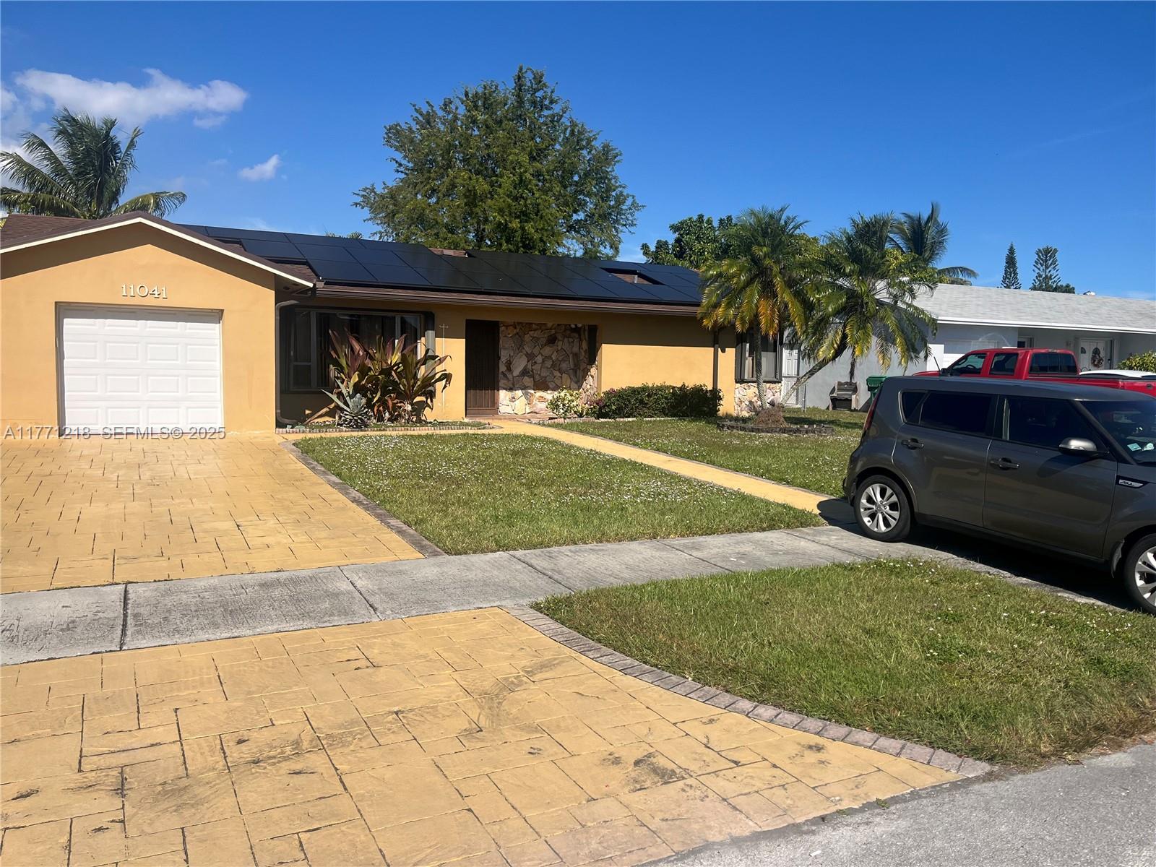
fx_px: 868
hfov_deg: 67.3
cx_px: 578
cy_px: 434
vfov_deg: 53.1
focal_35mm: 26
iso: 50
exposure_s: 1/4854
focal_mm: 5.1
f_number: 1.6
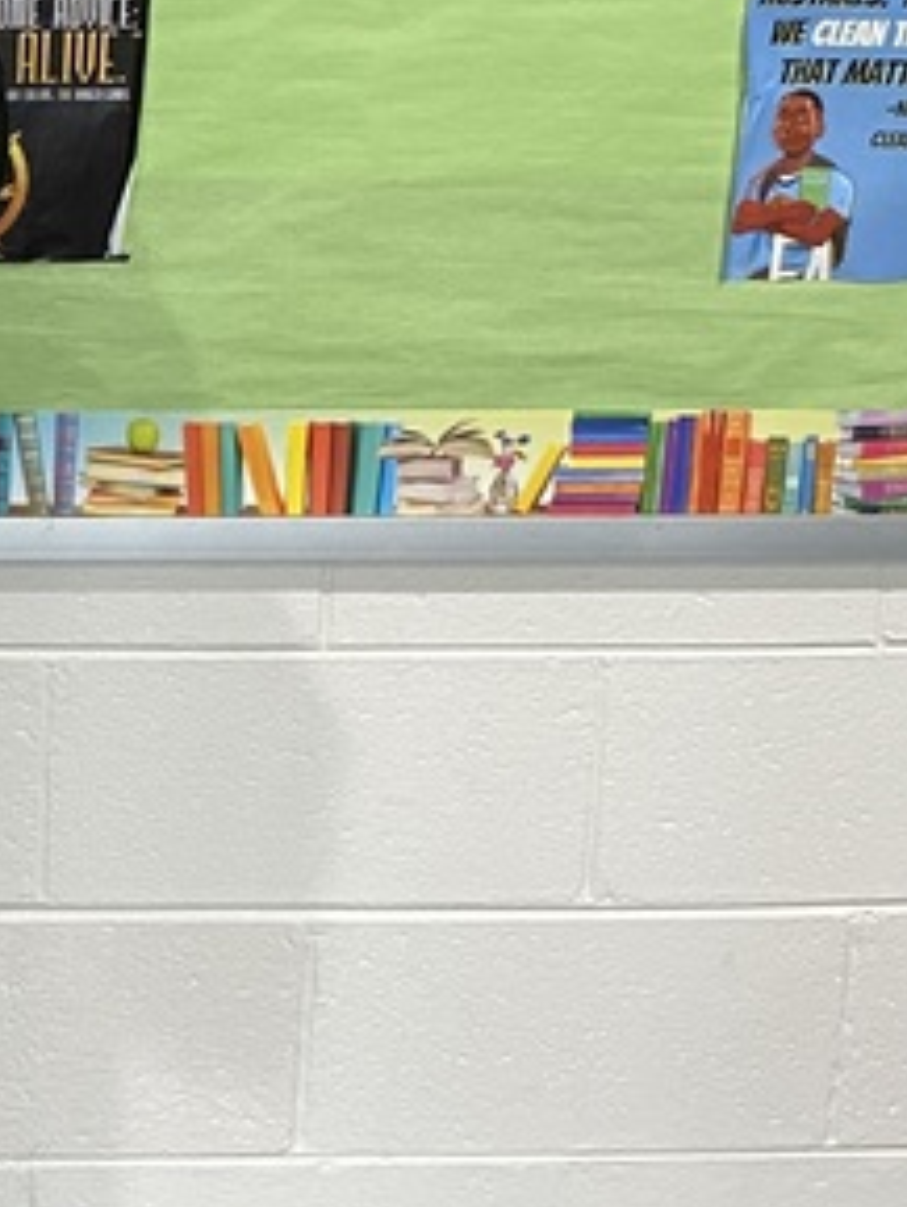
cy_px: 267
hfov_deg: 15.0
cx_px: -439
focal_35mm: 92
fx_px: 3212
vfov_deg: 21.1
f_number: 1.8
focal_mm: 4.25
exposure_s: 1/60
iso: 160
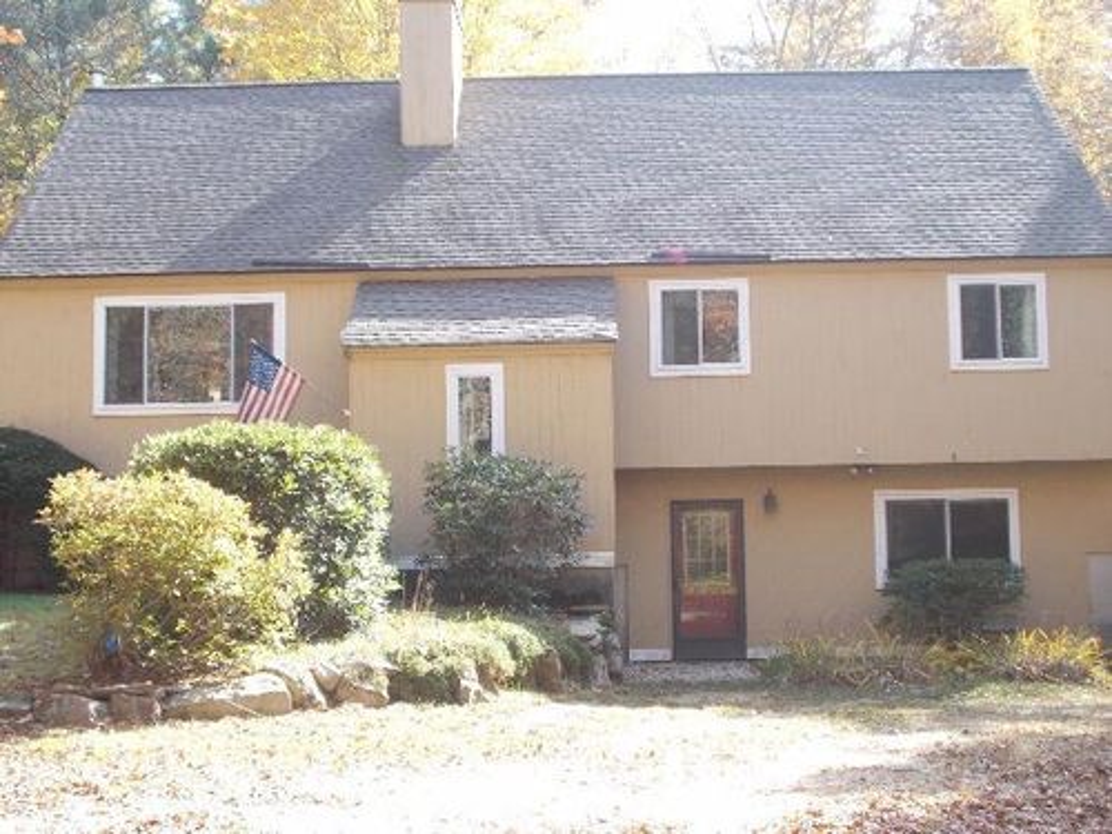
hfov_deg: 38.2
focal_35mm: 50
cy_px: 417
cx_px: 556
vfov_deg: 29.1
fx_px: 1606
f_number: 4.5
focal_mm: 9
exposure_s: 1/40
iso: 80
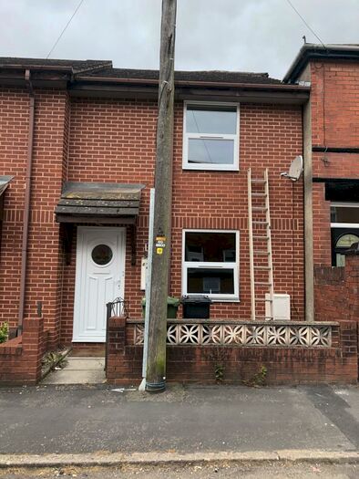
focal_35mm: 28
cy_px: 240
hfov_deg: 49.8
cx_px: 180
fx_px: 387
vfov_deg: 63.4
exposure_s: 1/787
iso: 20
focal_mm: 4
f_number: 1.8
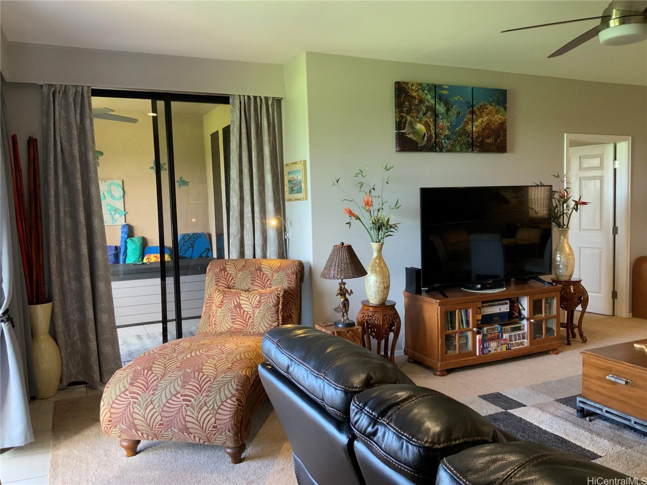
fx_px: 542
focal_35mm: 29
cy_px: 242
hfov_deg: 61.7
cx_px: 324
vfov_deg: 48.2
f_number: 1.8
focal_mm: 3
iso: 160
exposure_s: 1/59
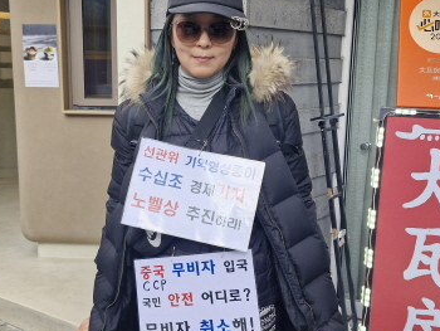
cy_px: 196
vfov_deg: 31.5
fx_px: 585
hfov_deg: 41.1
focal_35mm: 46
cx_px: 180
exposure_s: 1/143
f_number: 1.8
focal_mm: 5.54
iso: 50
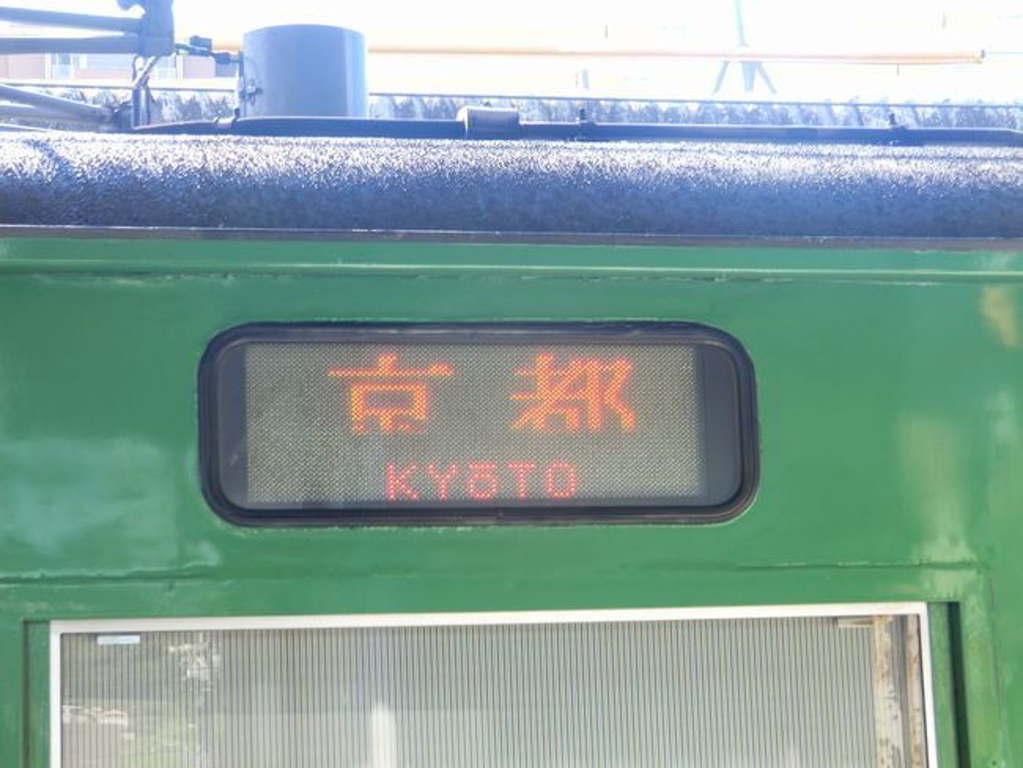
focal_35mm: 76
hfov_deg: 25.6
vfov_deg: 19.4
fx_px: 2247
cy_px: 384
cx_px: 512
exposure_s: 1/80
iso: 80
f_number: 4.6
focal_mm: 13.6
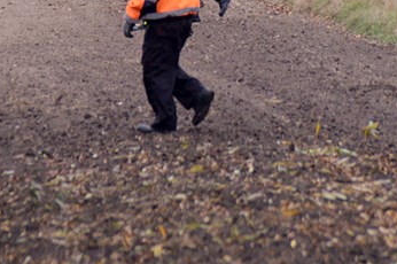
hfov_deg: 2.9
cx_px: 246
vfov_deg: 1.9
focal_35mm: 708
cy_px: -21
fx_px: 7800
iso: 1000
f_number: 6.3
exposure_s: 1/500
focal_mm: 200
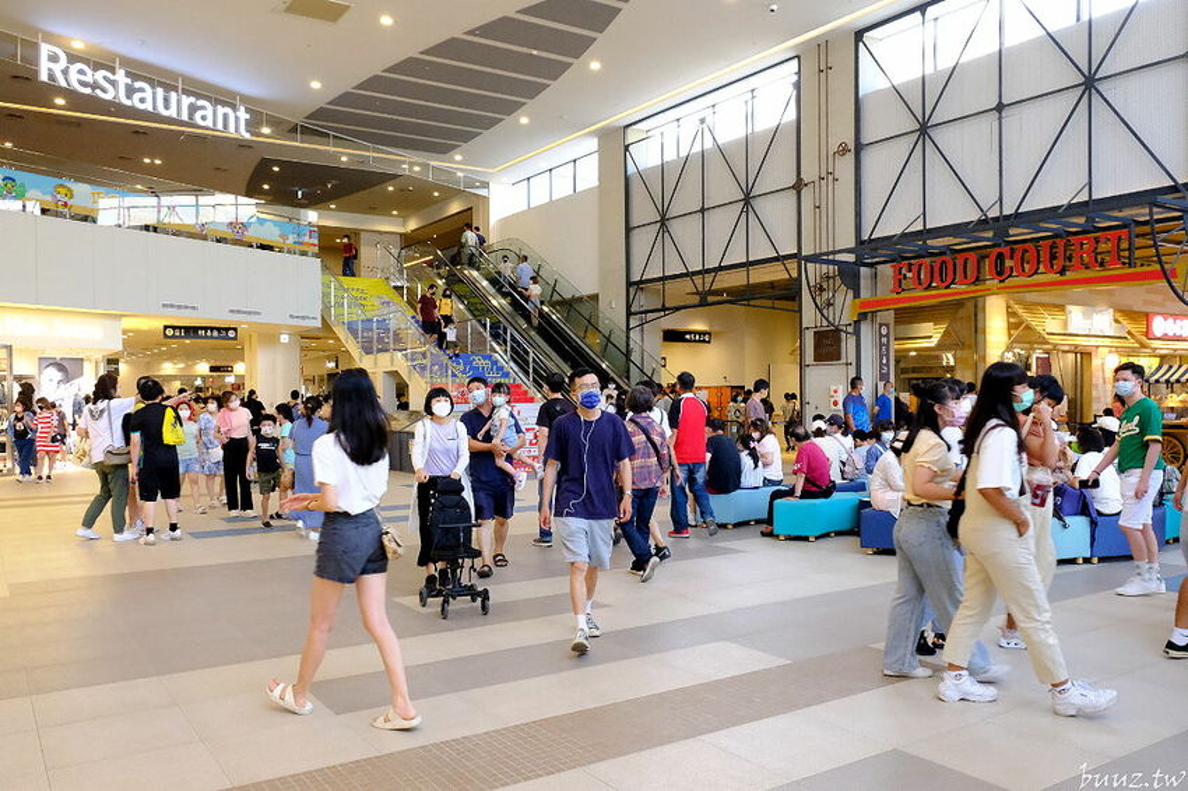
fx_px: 891
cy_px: 396
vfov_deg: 47.9
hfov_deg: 67.4
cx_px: 594
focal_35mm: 27
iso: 3200
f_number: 9
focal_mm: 18
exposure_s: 1/60
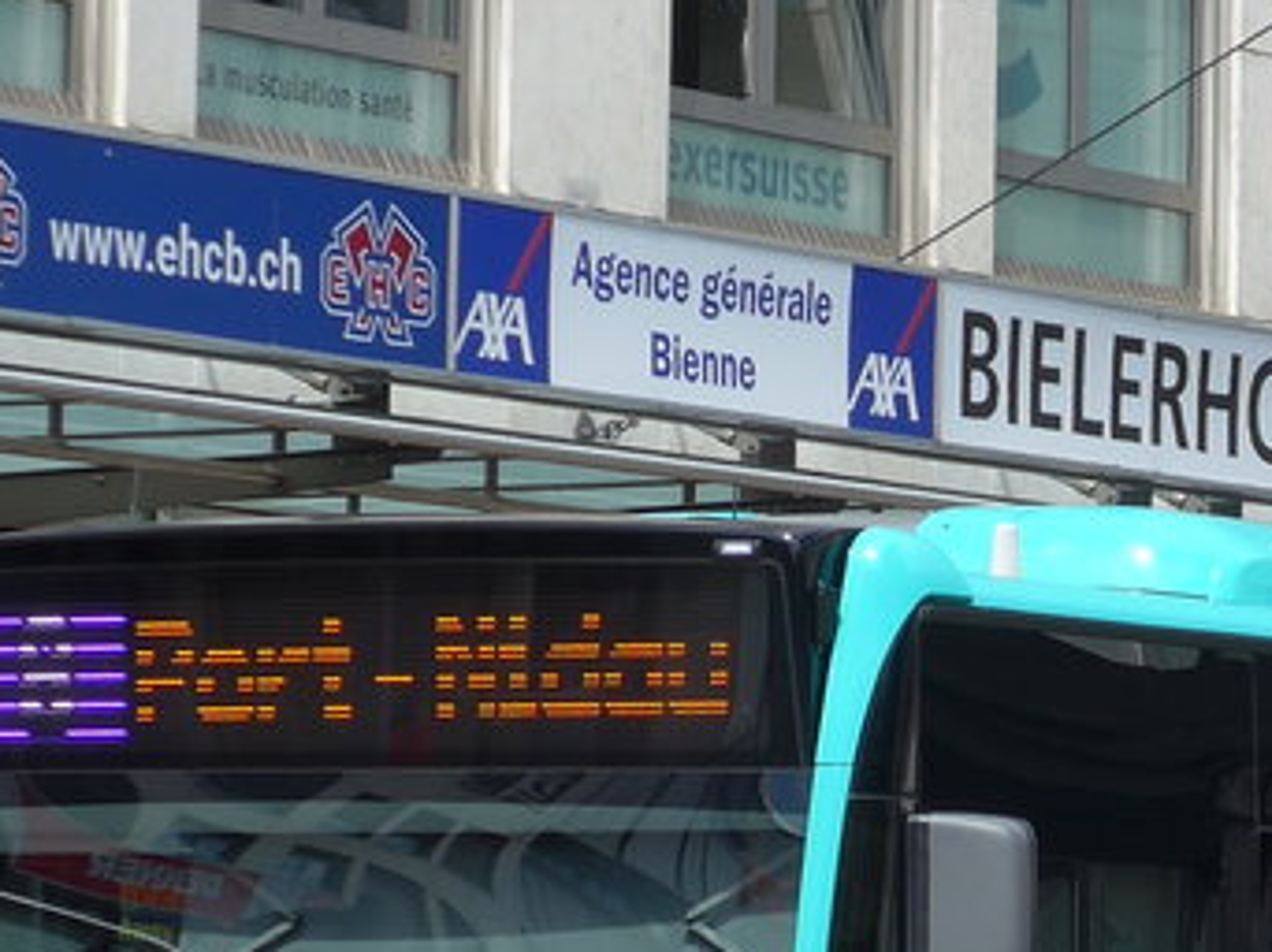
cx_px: 1205
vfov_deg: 5.3
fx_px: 10318
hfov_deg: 7.0
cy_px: 889
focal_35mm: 281
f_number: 4.4
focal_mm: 16
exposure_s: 1/640
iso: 80
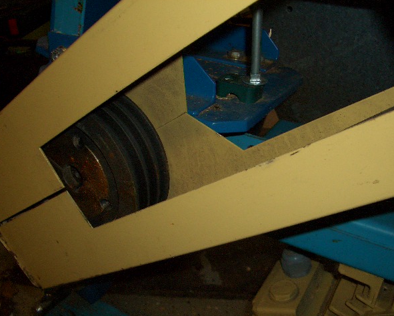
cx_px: 194
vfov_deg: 40.1
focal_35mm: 37
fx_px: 432
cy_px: 159
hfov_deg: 49.1
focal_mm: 5.8
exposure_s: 1/60
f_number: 2.6
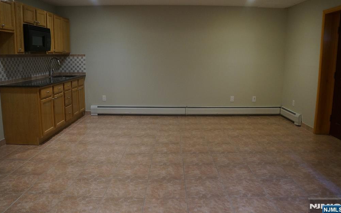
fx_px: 260
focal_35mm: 28
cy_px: 99
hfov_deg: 66.5
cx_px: 169
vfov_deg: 44.5
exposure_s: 1/60
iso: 1250
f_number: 4
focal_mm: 18
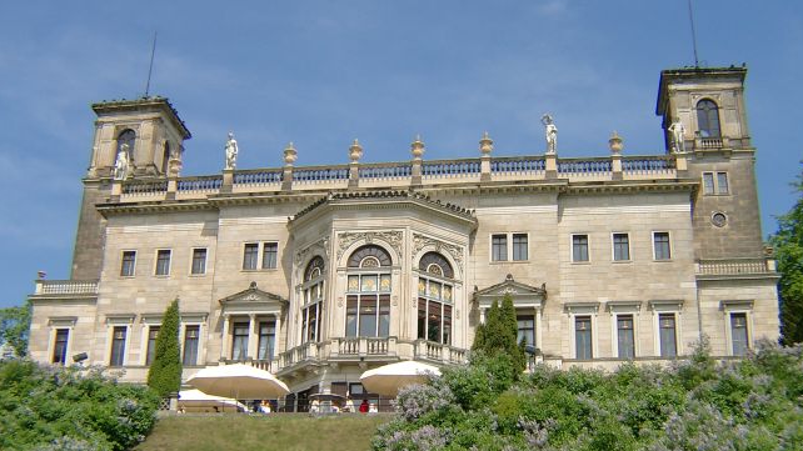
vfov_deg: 16.8
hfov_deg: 29.4
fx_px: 1533
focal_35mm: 72
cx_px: 398
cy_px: 235
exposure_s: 1/842
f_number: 4
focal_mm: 11.05
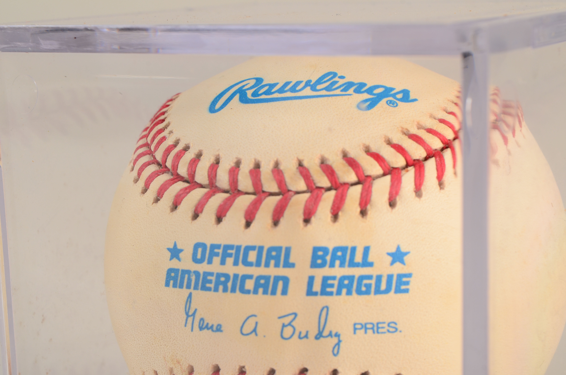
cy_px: 188
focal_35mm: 82
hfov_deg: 24.7
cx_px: 283
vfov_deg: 16.5
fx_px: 1294
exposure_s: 1/160
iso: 200
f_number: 14
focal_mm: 55
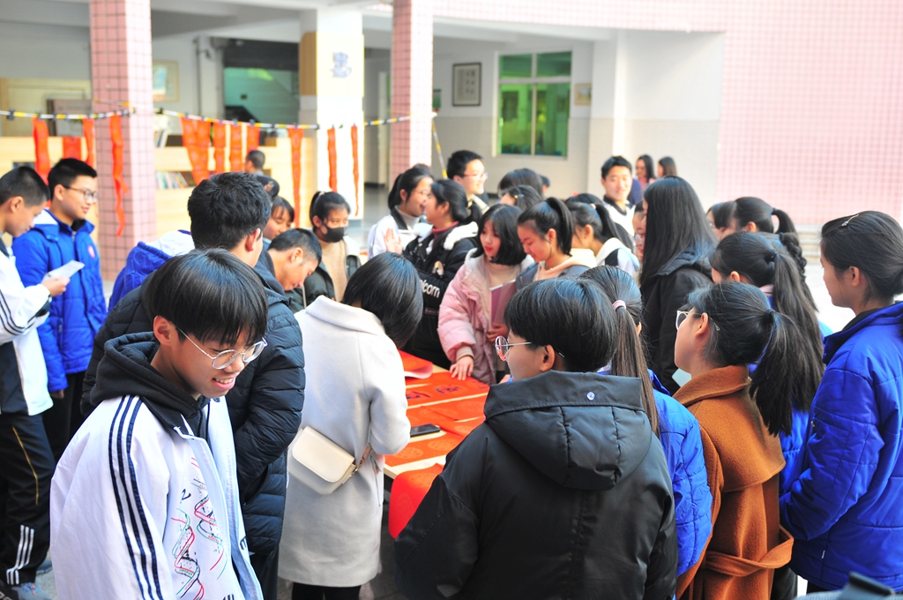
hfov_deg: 49.6
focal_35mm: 39
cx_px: 452
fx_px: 977
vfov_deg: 34.1
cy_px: 300
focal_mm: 26
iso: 200
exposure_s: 1/125
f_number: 2.8
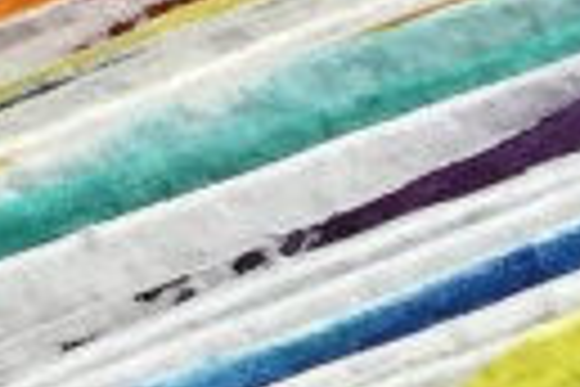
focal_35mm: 240
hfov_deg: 8.5
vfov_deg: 5.7
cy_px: 608
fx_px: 3866
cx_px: 670
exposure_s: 1/30
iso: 200
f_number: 2.2
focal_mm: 4.15
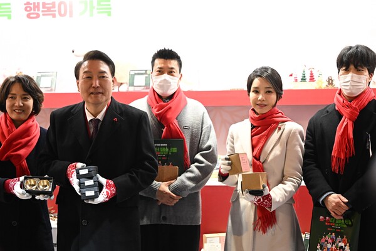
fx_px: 731
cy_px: 126
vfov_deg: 19.5
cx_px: 188
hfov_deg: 28.8
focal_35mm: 70
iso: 2500
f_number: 2.8
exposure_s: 1/160
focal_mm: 70
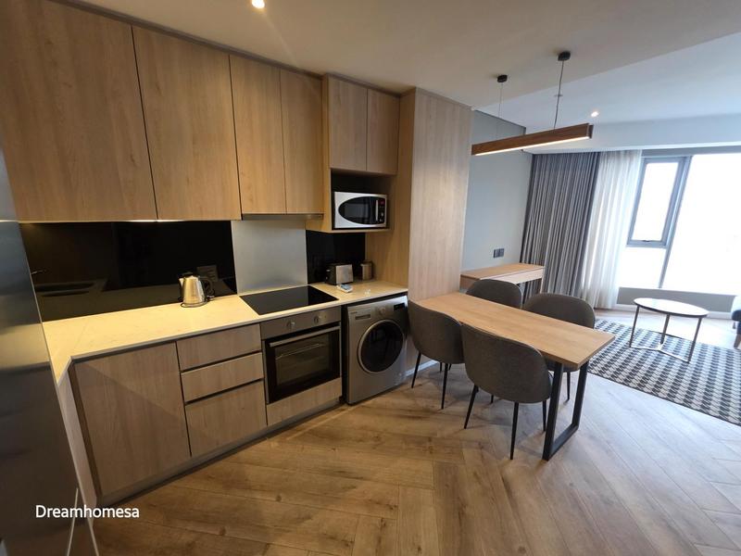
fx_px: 278
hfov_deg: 106.2
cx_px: 370
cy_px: 278
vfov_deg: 89.9
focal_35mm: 13
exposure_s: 1/100
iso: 250
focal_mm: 2.2
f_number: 1.9
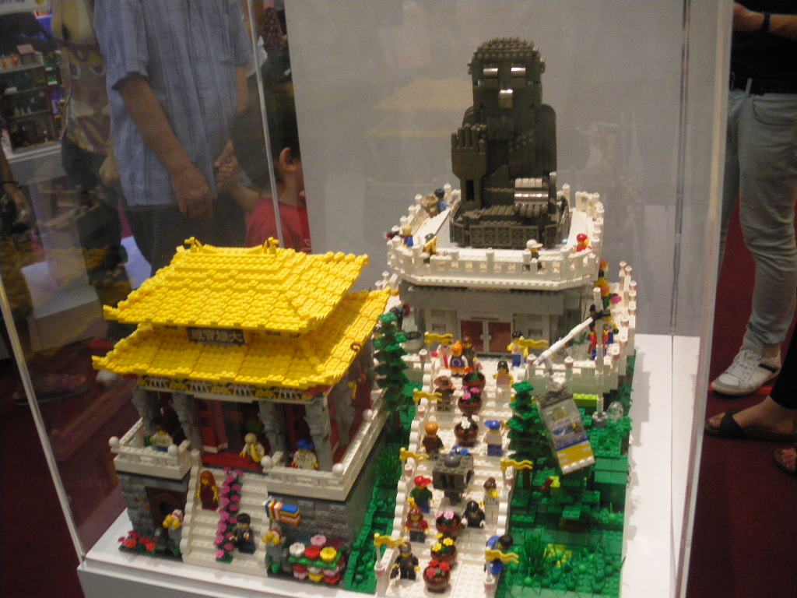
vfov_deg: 39.7
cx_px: 398
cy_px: 299
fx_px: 829
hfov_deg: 51.4
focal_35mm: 36
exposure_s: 1/80
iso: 400
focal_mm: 6.3
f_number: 3.5
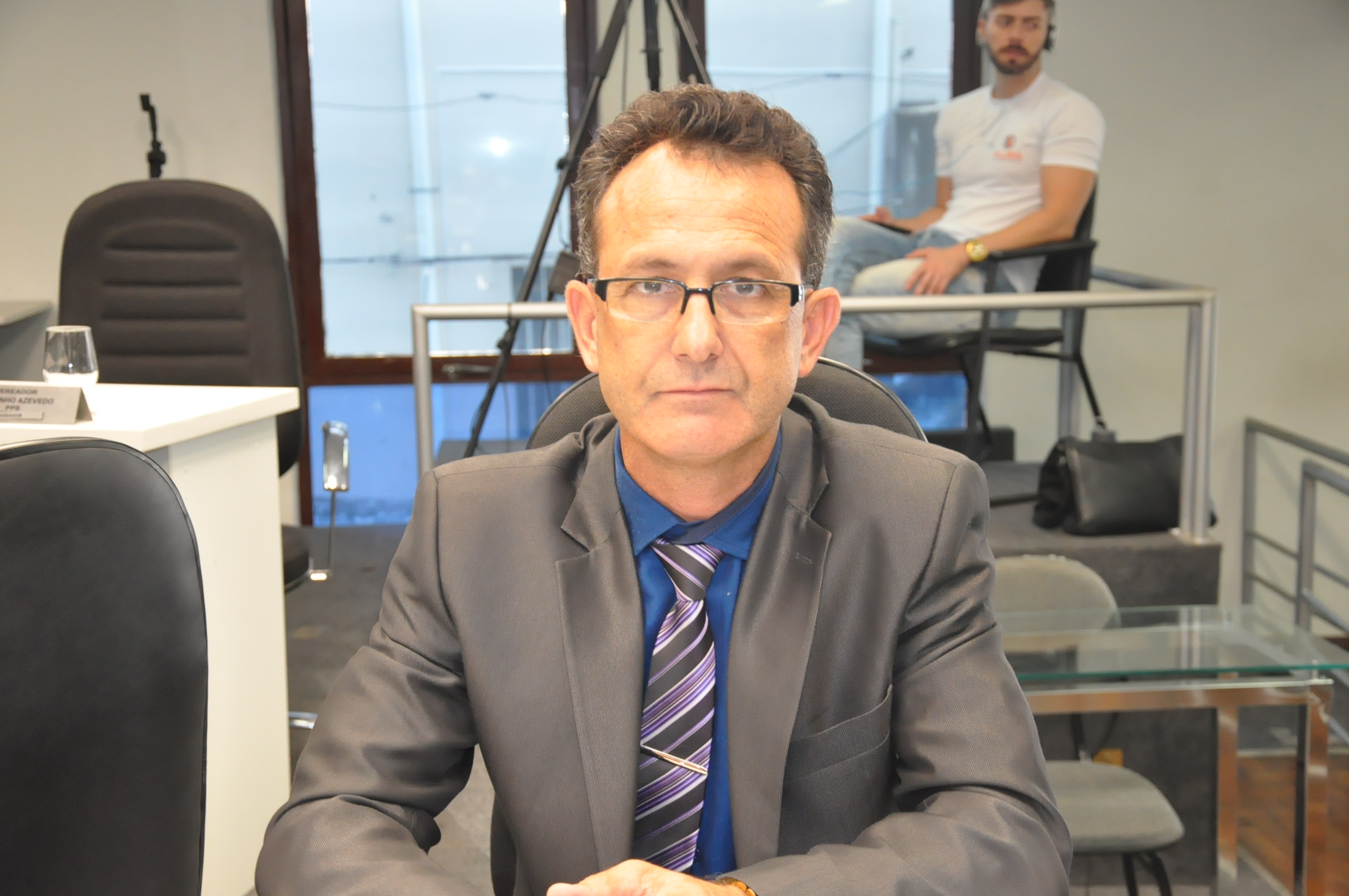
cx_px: 674
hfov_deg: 37.9
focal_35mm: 52
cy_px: 448
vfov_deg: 25.7
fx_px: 1965
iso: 2000
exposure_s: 1/60
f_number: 5
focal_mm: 35
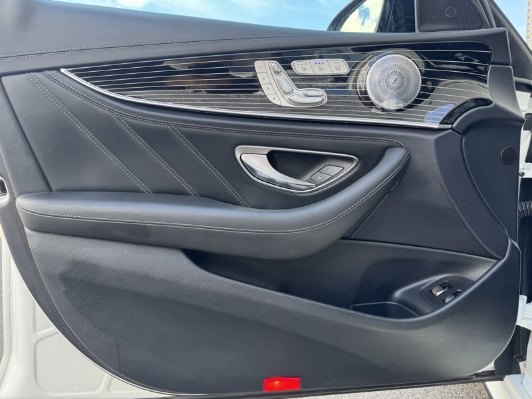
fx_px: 369
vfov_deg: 56.8
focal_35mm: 24
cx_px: 266
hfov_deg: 71.6
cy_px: 200
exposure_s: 1/242
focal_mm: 6.76
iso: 64
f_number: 1.78
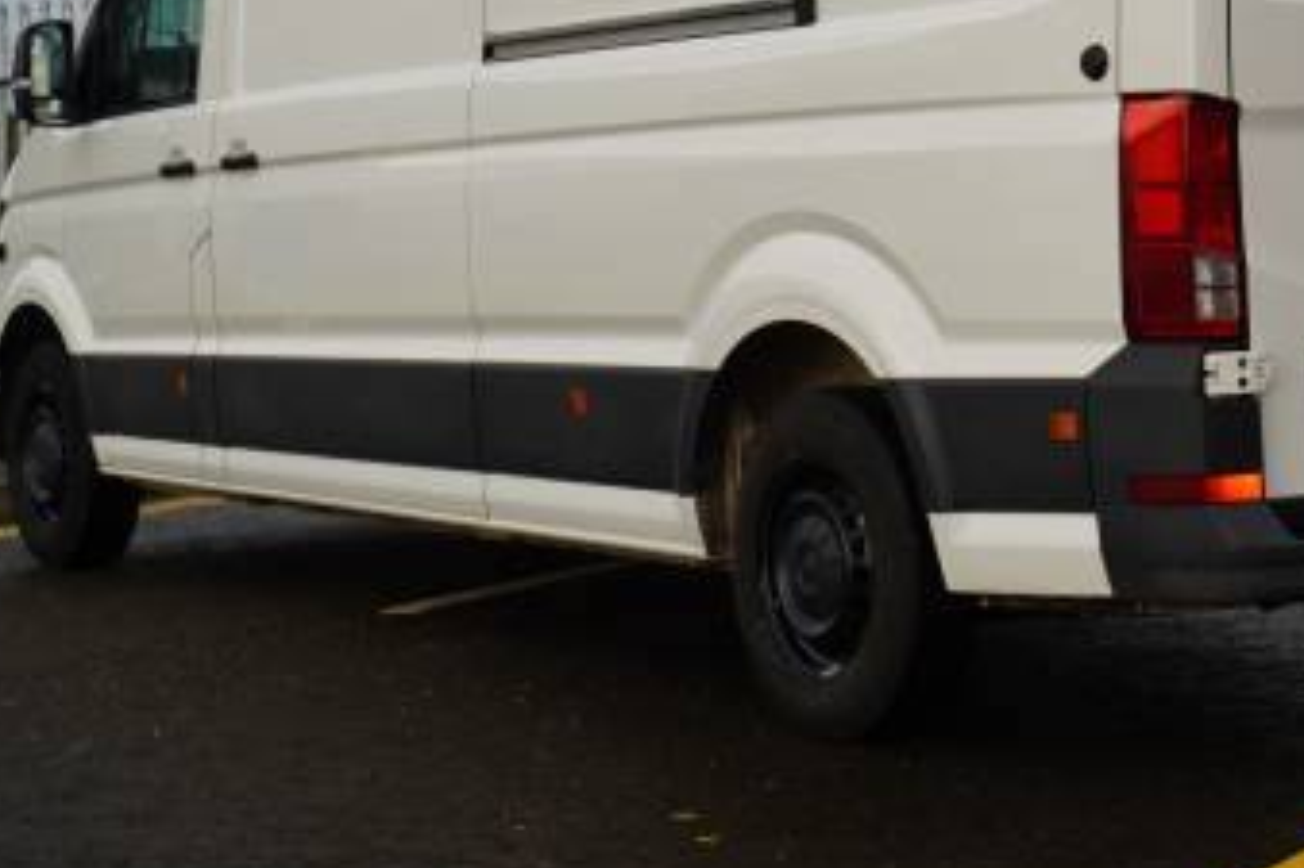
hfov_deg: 22.0
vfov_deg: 14.8
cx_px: 1111
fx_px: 3294
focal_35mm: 91
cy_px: 77
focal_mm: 32
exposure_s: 1/90
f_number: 6.7
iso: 100
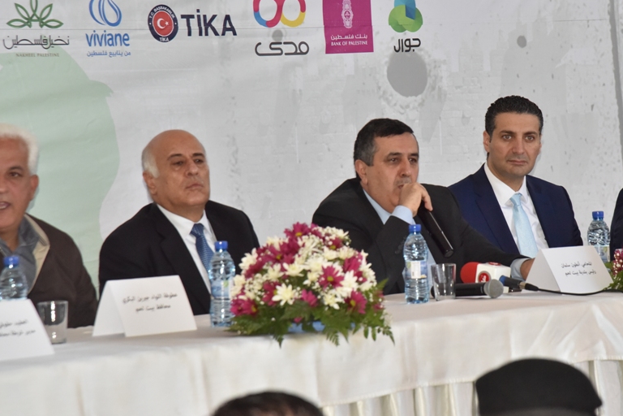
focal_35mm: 160
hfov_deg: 12.8
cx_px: 404
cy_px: 196
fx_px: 2769
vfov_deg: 8.6
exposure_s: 1/250
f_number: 8
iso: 2500
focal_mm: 120
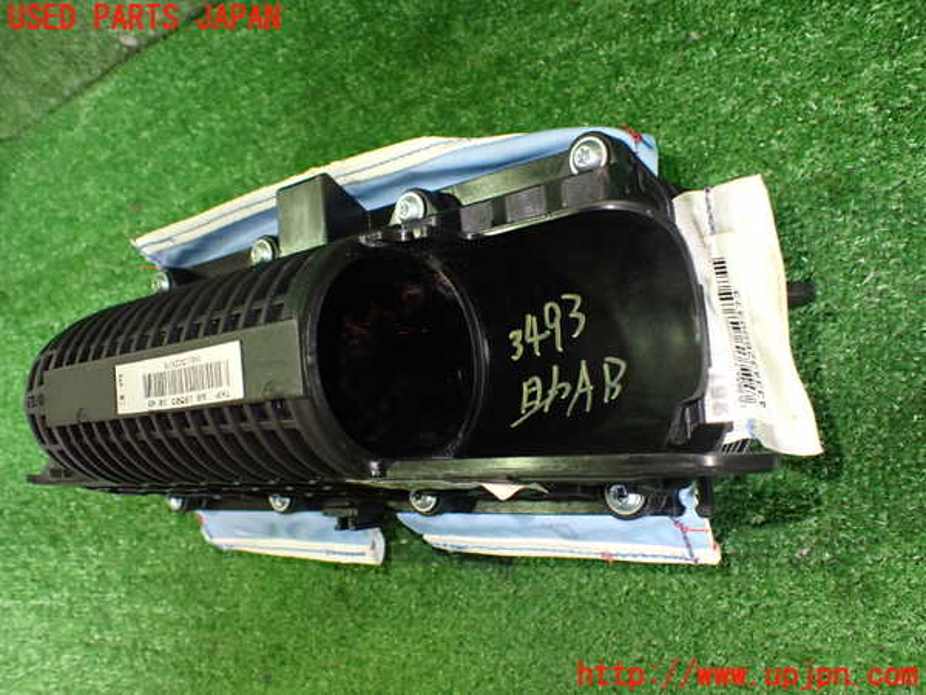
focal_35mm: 30
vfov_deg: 46.8
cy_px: 348
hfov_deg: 60.0
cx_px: 463
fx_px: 803
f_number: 2.3
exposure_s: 1/50
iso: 800
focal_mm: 5.4
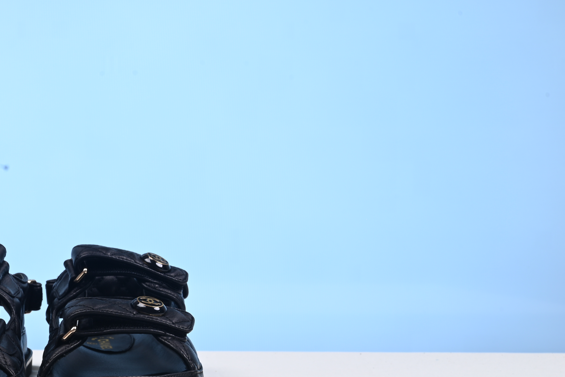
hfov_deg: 27.5
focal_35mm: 71
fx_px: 1115
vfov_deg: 19.2
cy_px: 229
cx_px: 66
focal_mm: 40
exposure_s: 1/2.5
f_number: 16
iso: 100
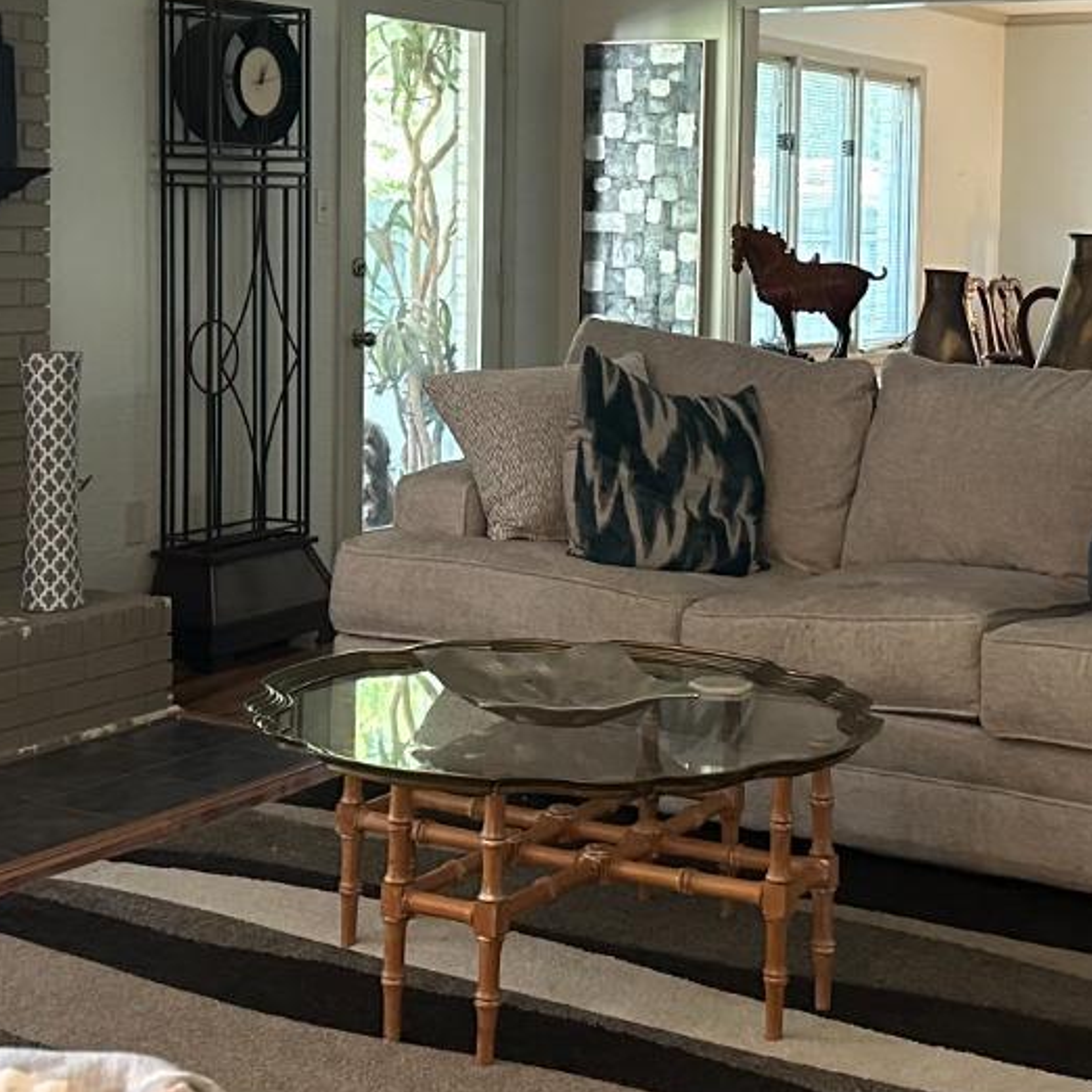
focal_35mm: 61
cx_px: 598
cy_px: 346
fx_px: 2177
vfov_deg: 27.9
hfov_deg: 28.1
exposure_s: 1/40
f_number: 1.78
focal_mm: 6.86
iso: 640
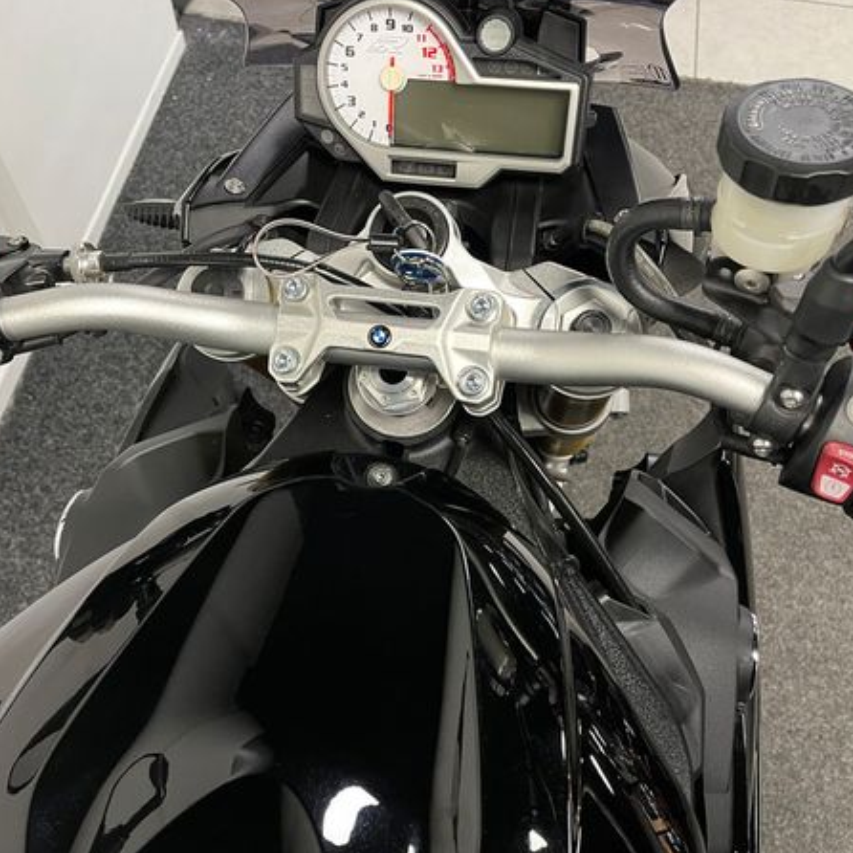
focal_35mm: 33
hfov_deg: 49.7
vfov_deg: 49.7
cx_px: 411
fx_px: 920
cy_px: 411
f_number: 1.6
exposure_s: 1/50
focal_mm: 5.1
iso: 250
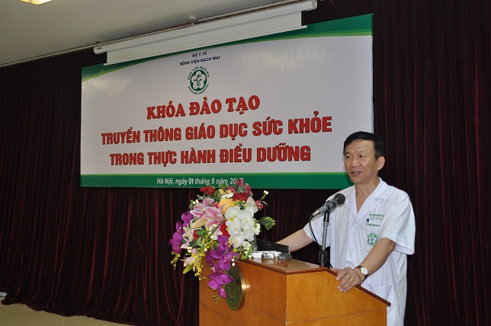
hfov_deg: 46.4
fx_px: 572
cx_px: 246
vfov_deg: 31.8
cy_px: 163
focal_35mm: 42
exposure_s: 1/60
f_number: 5.6
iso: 640
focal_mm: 28
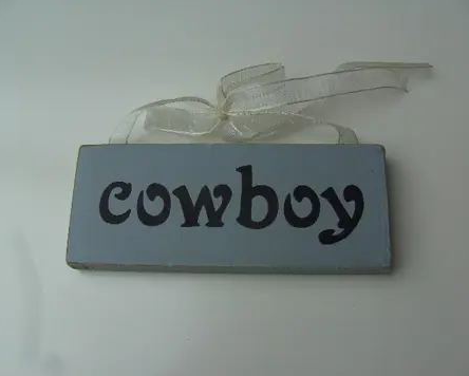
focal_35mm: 39
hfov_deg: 46.8
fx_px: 542
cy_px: 187
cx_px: 234
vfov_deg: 38.3
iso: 64
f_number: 4
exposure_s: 1/59
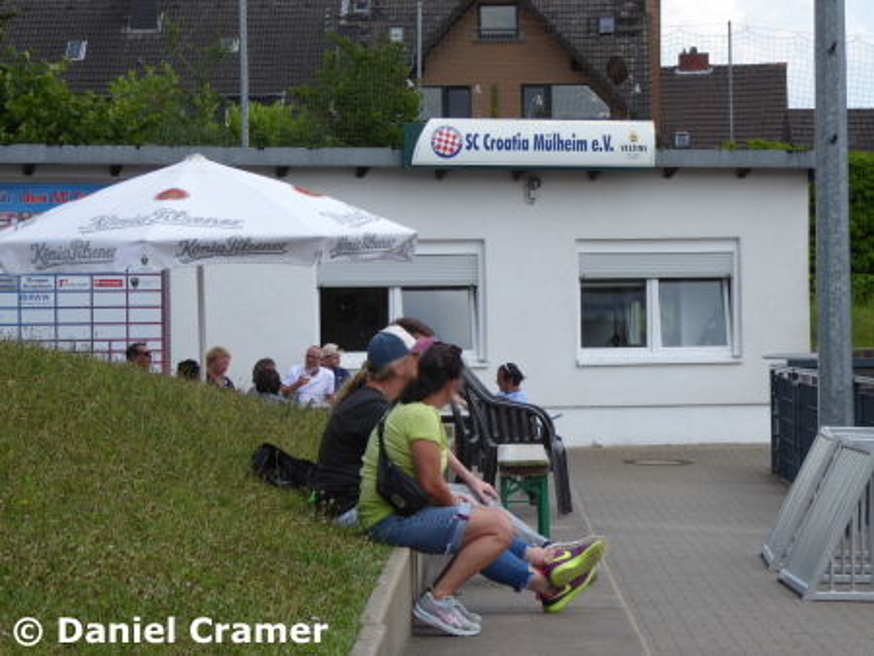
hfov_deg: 15.9
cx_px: 437
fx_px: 3132
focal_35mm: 124
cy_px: 328
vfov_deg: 12.0
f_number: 5.2
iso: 80
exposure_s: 1/250
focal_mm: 22.3
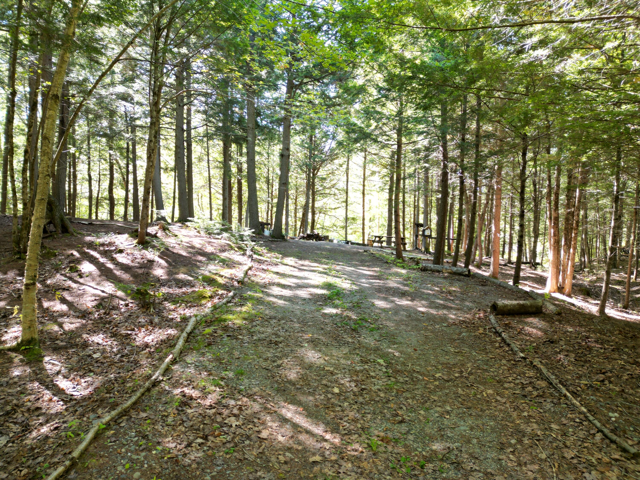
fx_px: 444
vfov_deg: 56.8
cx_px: 320
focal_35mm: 24
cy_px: 240
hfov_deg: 71.6
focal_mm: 6.72
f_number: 1.7
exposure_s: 1/50
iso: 100
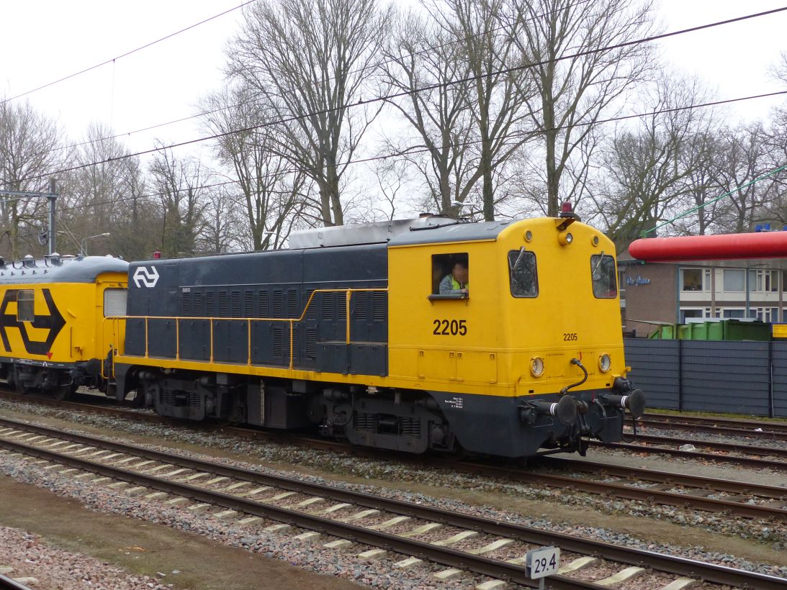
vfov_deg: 32.2
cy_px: 291
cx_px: 374
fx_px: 1023
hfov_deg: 42.1
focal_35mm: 45
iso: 250
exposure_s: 1/500
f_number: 2.8
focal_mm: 7.4
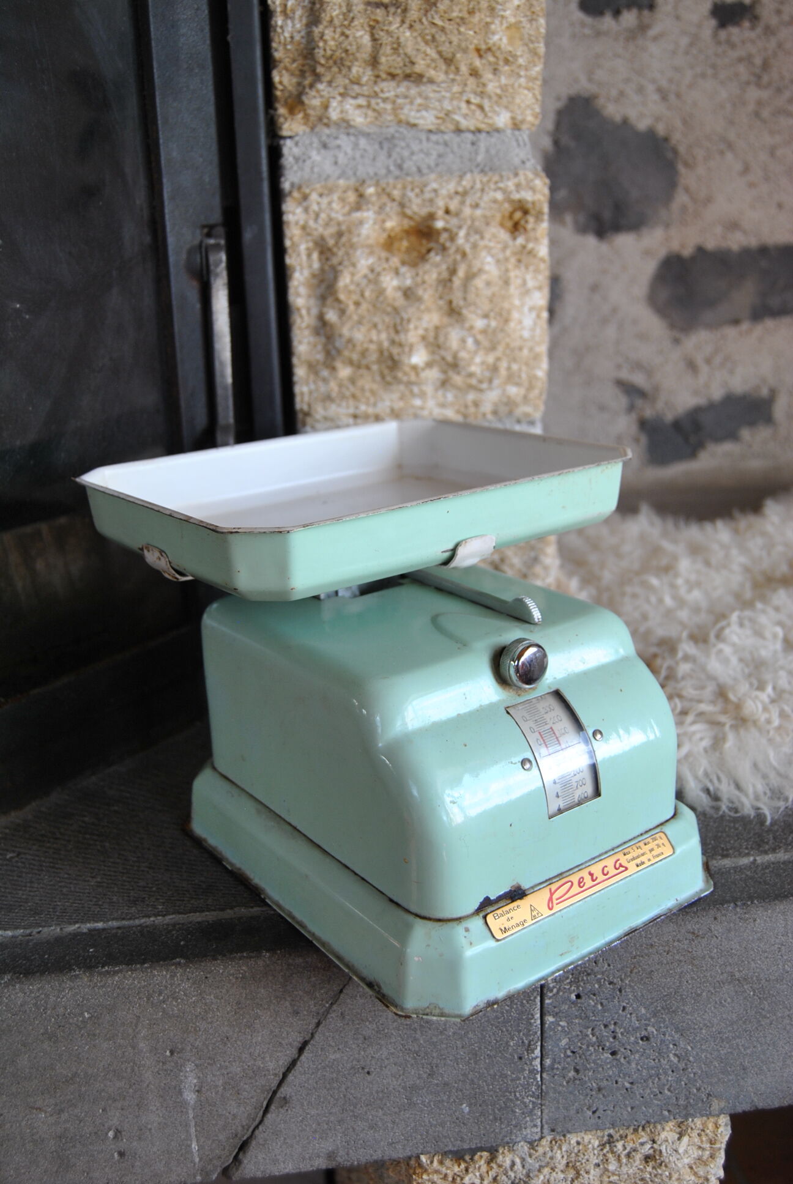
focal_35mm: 36
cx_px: 396
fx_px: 1186
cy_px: 592
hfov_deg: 37.0
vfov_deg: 53.1
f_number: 3.8
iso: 200
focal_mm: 24
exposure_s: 1/60
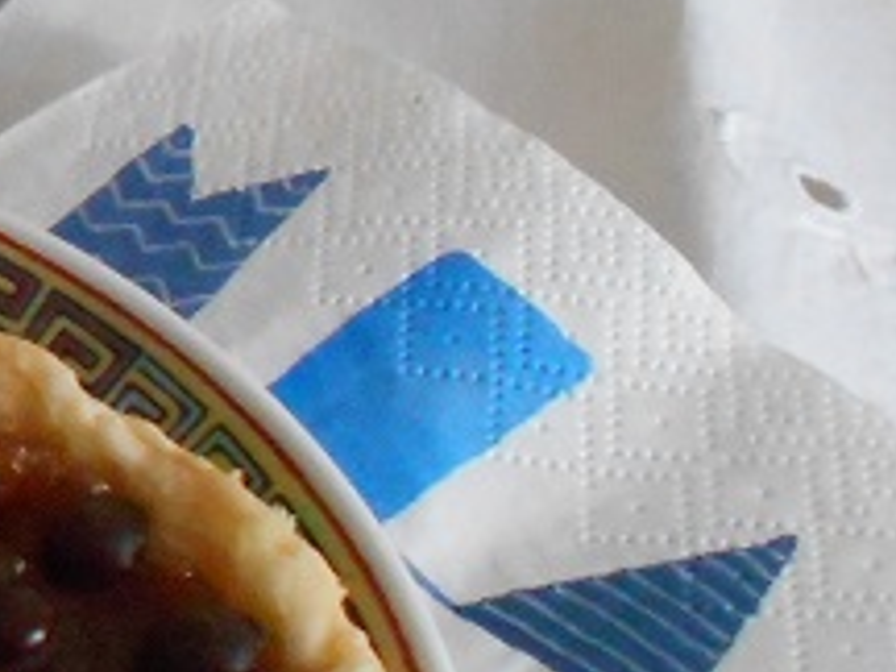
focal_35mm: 123
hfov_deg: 14.3
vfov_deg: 11.9
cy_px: 25
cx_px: -664
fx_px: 3184
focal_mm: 4.6
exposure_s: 1/160
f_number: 3.2
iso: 800
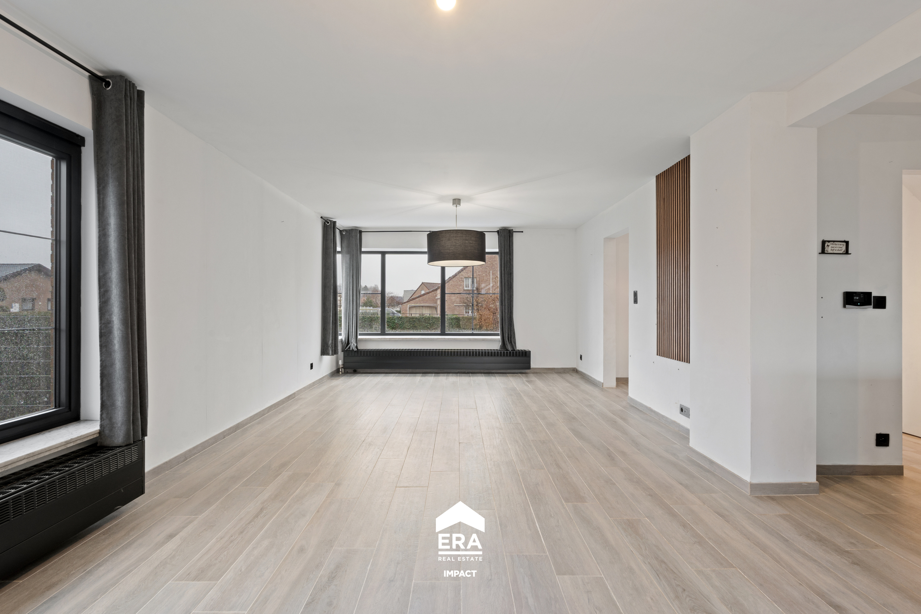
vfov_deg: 68.9
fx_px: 448
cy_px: 307
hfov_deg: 91.6
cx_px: 460
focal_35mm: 18
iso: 320
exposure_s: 1.6
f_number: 11
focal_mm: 17.5
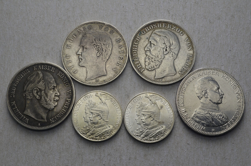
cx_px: 126
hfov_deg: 39.0
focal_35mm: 51
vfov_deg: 26.4
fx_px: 355
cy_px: 83
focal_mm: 34
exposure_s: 1/250
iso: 400
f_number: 14
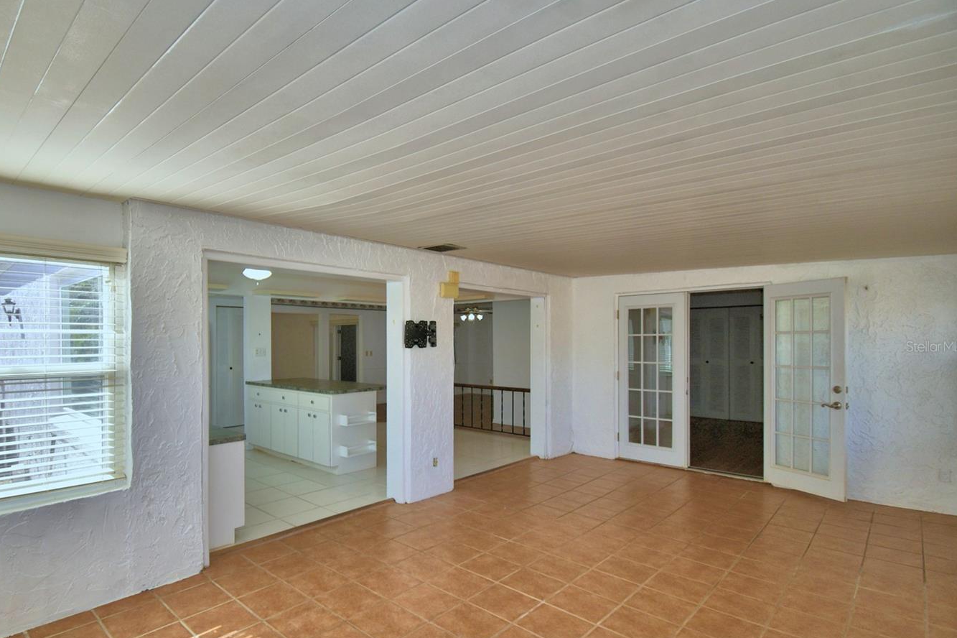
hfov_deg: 89.2
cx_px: 396
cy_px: 346
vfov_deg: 67.2
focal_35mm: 18
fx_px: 478
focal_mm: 10
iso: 100
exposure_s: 1/250
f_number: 4.5
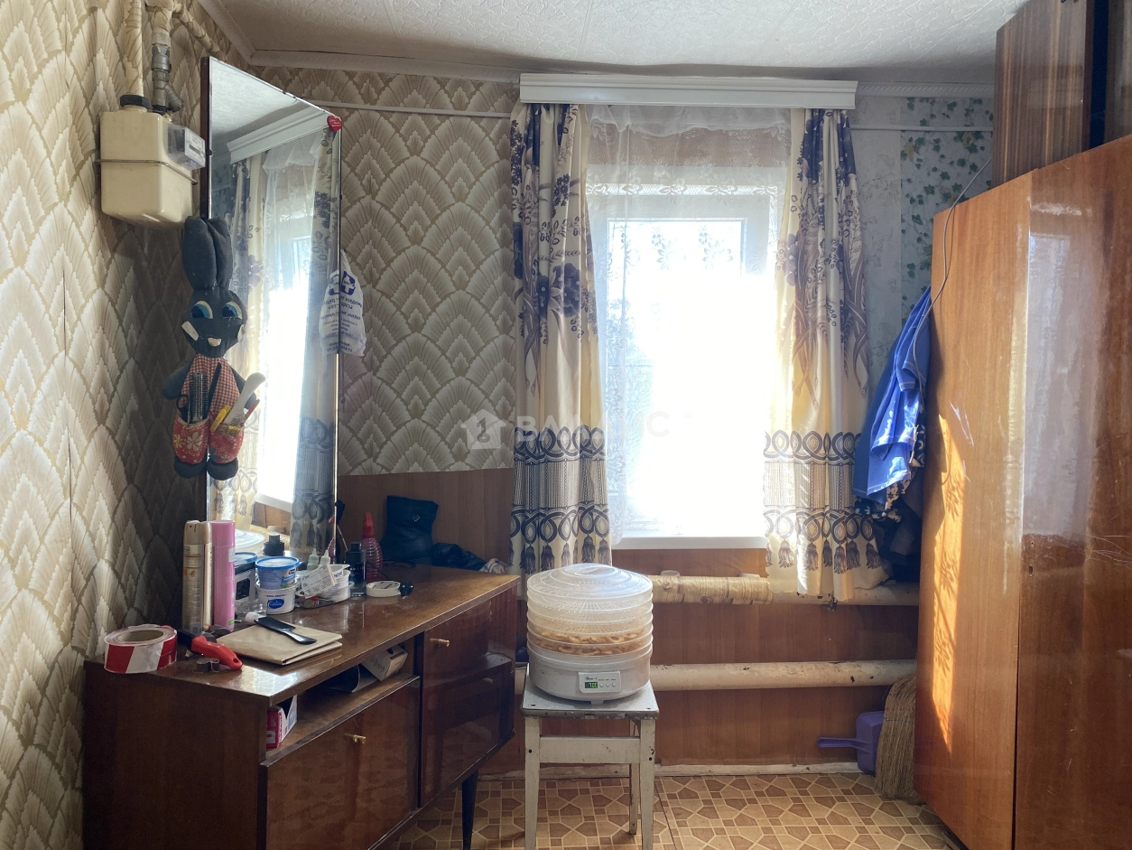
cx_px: 566
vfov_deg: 53.1
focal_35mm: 26
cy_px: 425
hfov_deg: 67.3
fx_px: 850
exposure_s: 1/121
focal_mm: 4.25
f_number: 1.8
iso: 100
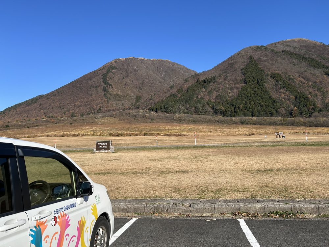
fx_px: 247
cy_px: 124
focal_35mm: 26
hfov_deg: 67.3
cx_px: 164
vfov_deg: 53.1
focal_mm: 5.7
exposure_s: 1/4115
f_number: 1.5
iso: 50
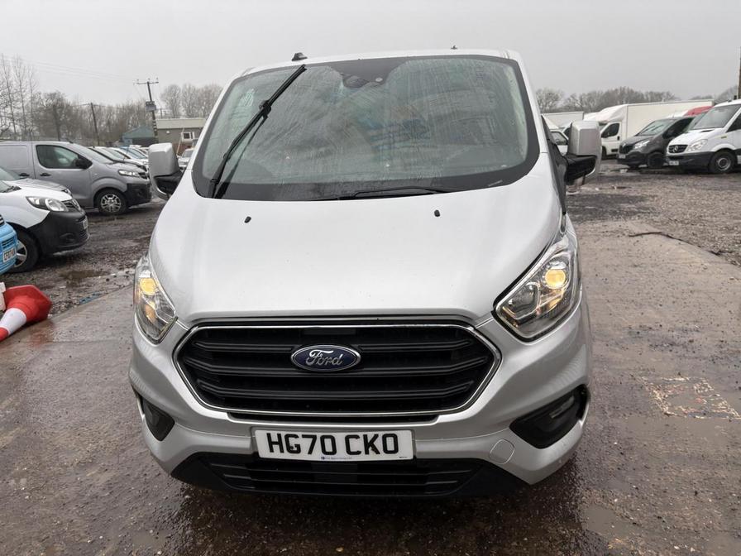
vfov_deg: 53.1
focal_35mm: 26
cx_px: 370
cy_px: 278
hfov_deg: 67.3
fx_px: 557
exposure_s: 1/441
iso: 50
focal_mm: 5.96
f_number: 1.6
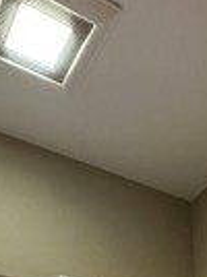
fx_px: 536
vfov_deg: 18.6
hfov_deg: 21.4
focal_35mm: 67
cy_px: 556
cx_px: 188
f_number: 2.2
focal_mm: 2.22
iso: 160
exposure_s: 1/120
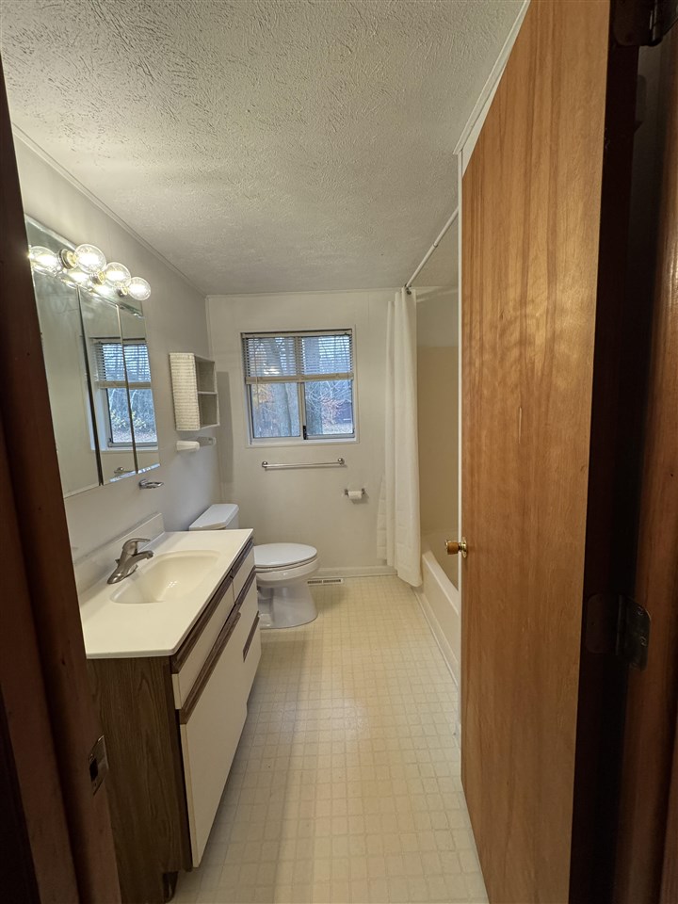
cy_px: 452
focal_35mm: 14
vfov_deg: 102.1
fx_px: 366
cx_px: 339
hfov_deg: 85.7
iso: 320
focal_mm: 2.22
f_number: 2.2
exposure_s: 1/120
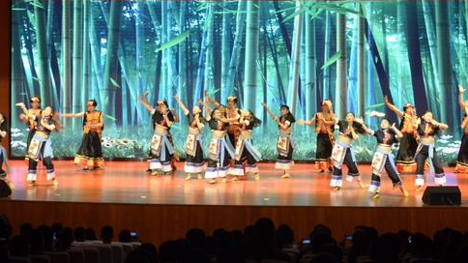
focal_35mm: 102
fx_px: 1265
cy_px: 50
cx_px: 206
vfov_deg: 11.8
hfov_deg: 20.9
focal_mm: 42
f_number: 4.5
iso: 640
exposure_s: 1/60
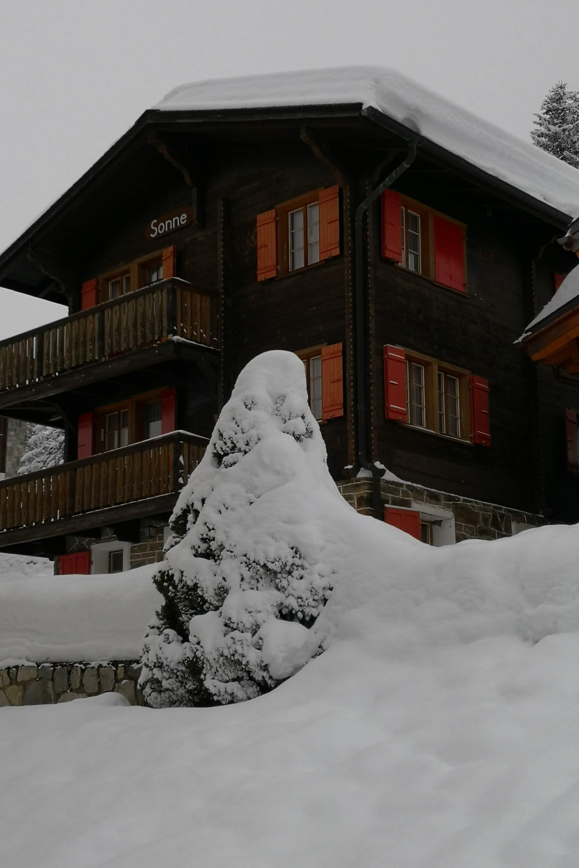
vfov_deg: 38.9
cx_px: 269
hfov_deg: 26.5
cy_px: 434
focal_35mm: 51
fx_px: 1230
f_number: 1.6
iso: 50
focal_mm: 3.95
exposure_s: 1/1642
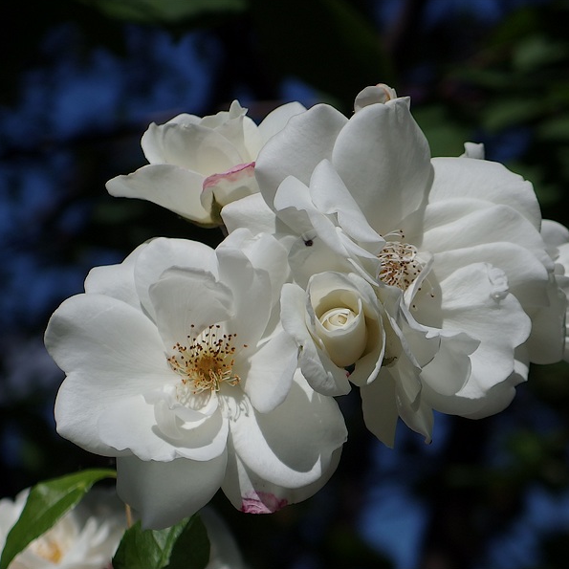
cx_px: 344
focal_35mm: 133
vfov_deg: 13.1
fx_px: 2473
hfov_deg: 13.1
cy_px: 284
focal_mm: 24
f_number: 2.5
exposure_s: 1/1000
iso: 100
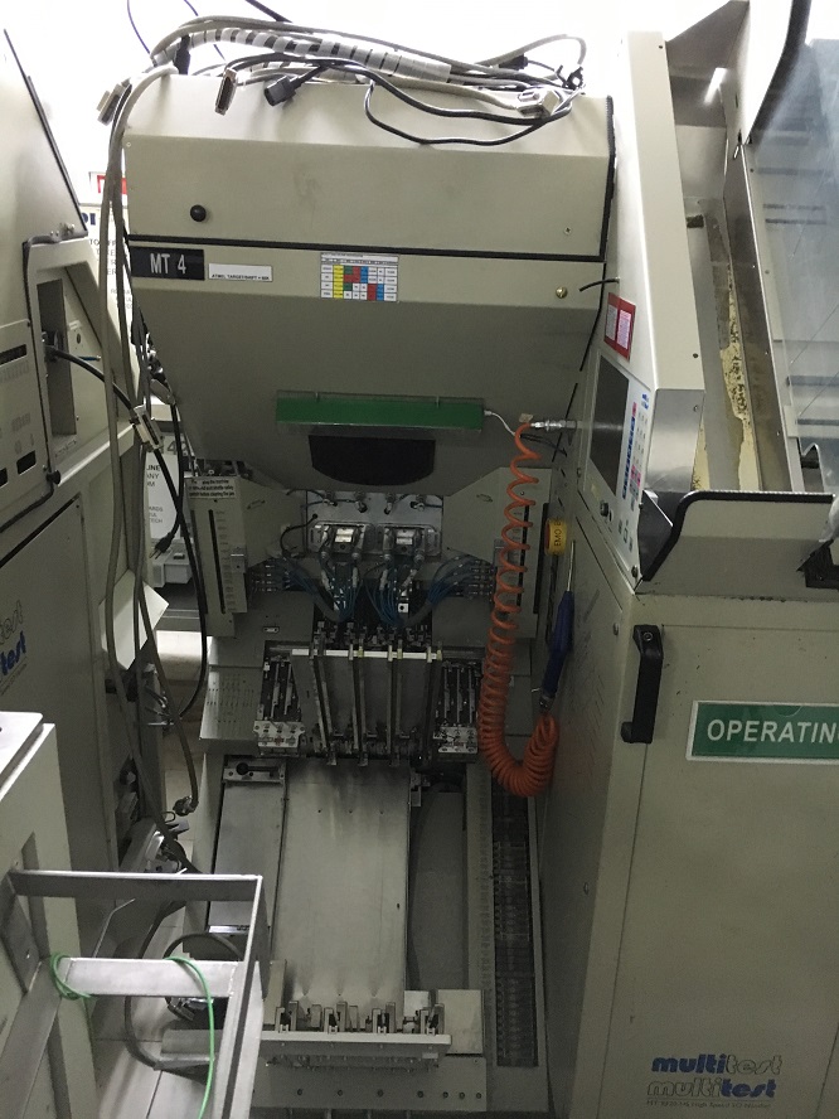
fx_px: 937
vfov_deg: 61.7
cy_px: 560
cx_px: 420
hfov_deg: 48.2
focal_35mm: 29
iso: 250
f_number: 2.2
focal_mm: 4.15
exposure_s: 1/17
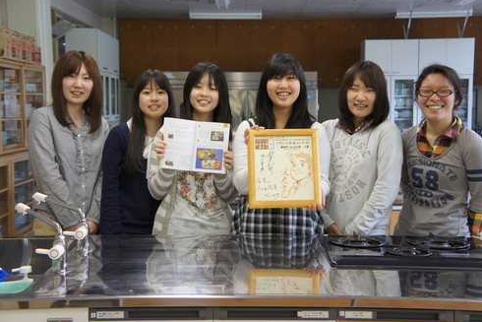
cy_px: 160
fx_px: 676
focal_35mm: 51
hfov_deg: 39.2
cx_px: 245
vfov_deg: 26.7
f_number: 4.5
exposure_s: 1/60
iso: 1000
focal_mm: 33
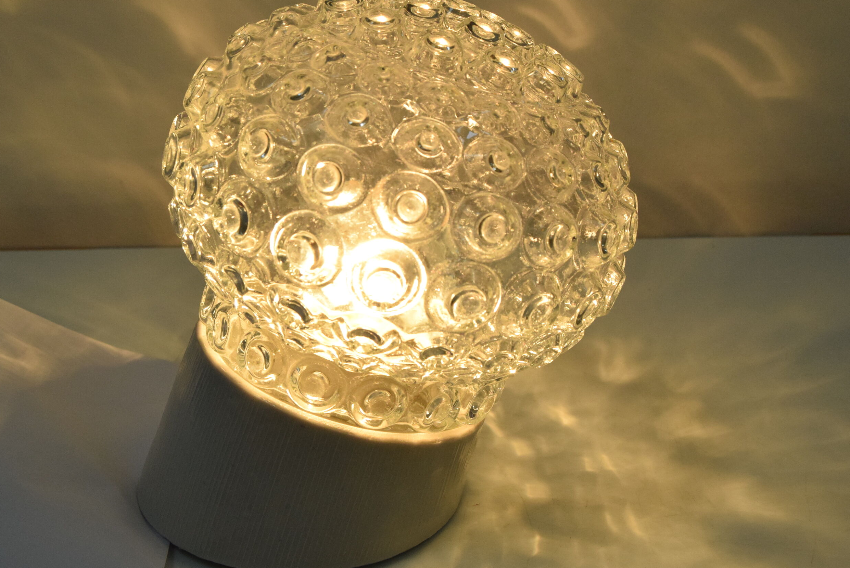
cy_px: 247
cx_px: 398
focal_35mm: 47
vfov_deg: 28.7
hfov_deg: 41.9
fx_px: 1111
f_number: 10
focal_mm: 26
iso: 1600
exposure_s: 1/400
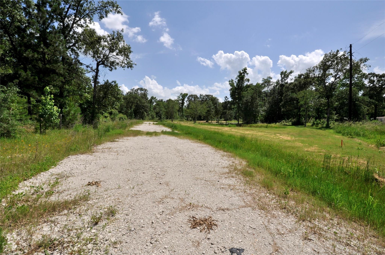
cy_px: 128
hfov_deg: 95.1
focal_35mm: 16
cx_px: 192
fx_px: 176
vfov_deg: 71.9
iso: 200
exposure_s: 1/500
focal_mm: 11
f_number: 11
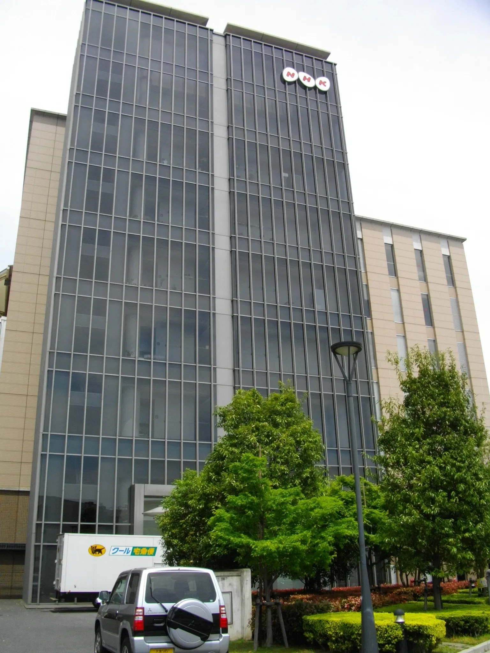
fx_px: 604
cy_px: 326
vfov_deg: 56.8
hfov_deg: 44.2
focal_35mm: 32
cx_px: 245
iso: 100
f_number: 5.5
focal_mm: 5.7
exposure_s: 1/320
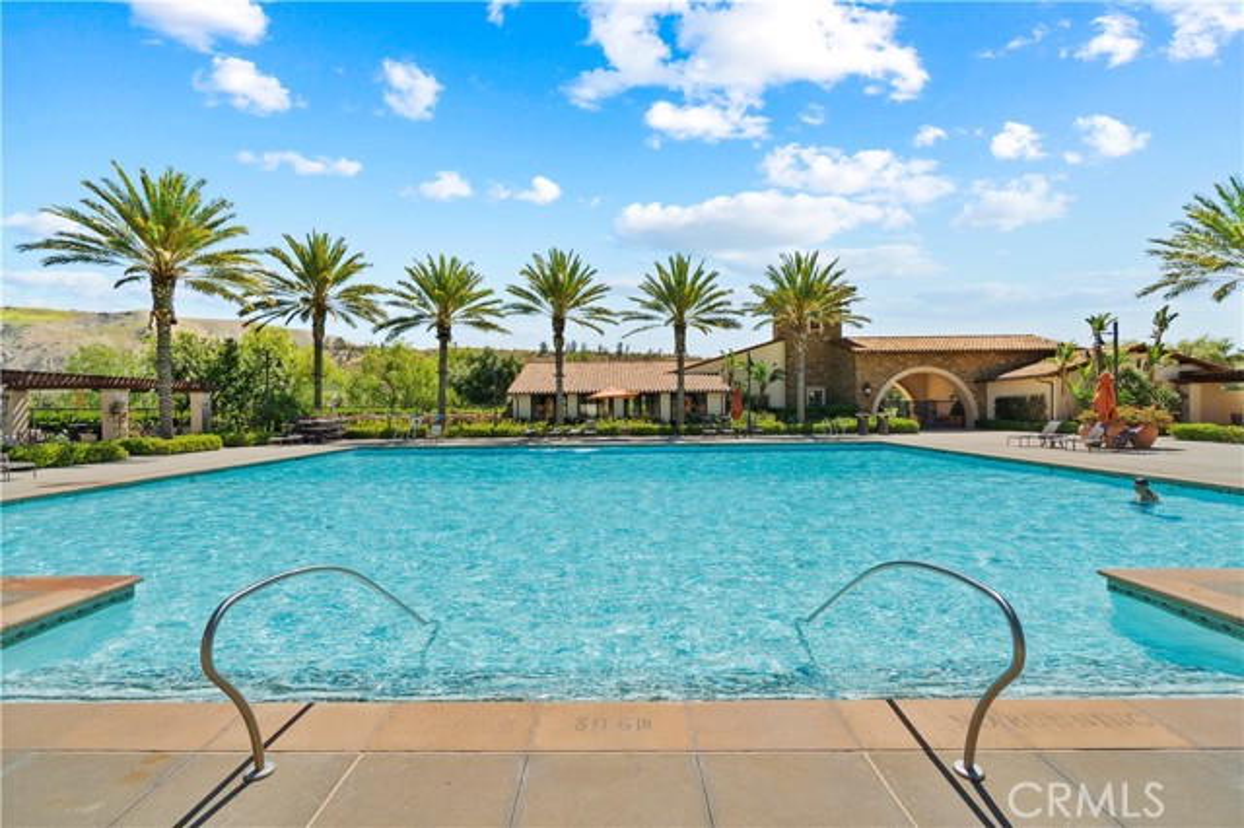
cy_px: 414
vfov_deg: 77.3
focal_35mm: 15
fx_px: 518
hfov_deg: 100.4
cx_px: 622
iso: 200
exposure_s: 1/500
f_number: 6.3
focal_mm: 10
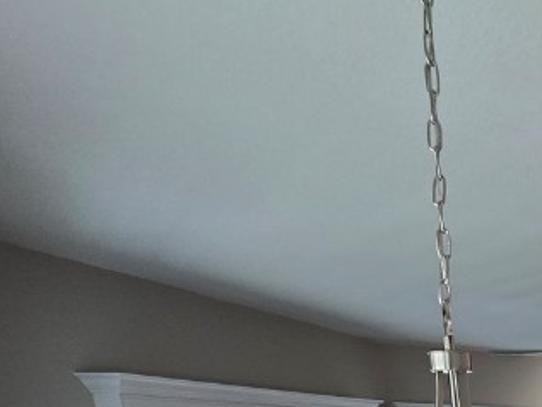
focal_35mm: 42
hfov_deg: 34.6
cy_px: 636
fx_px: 658
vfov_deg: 24.8
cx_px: 669
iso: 80
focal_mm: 2.2
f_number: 2.2
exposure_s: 1/60
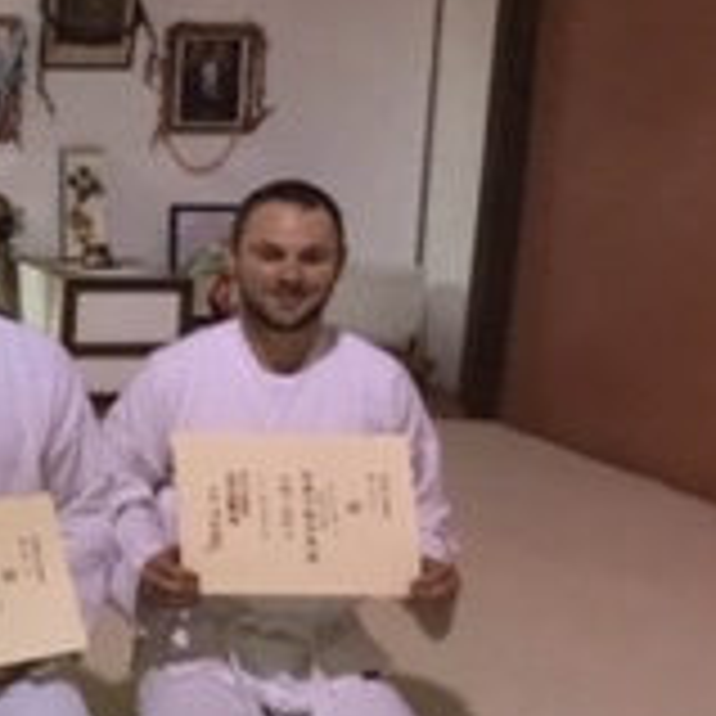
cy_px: 347
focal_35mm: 110
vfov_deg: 15.8
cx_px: -635
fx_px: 2574
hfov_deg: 13.8
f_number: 2.4
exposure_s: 1/33
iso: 200
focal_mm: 3.3
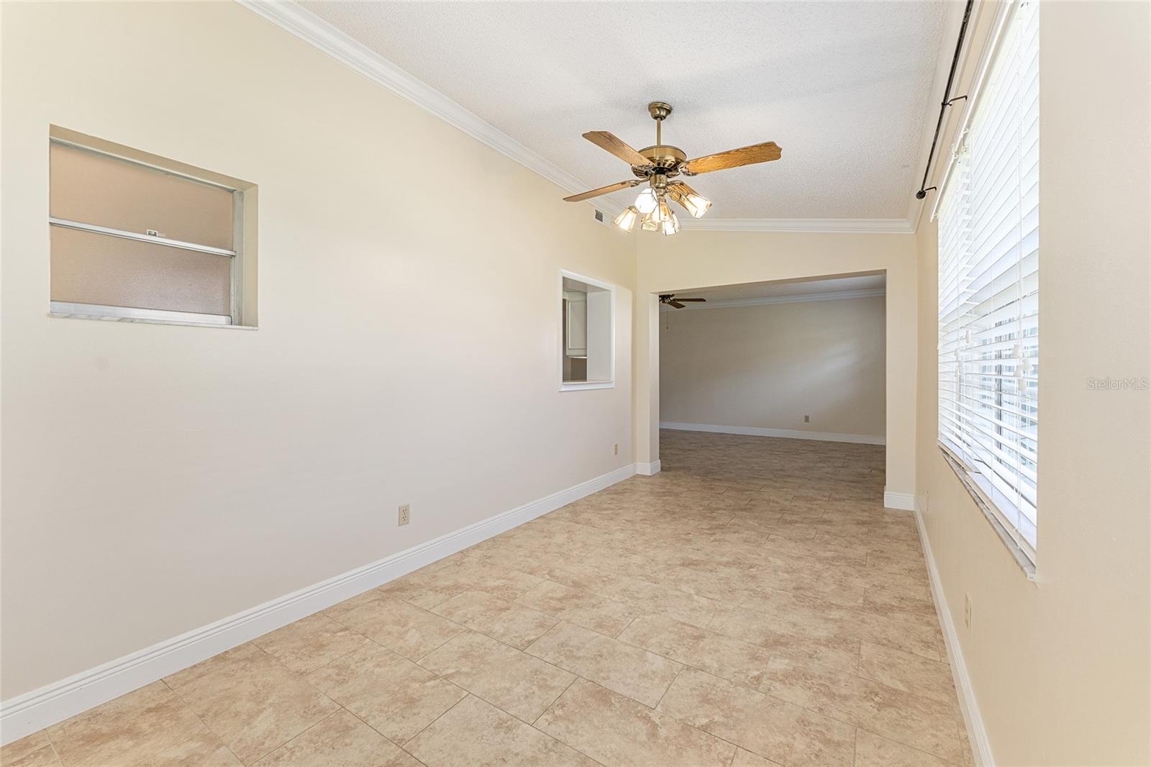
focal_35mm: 14
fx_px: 447
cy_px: 384
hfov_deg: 104.3
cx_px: 576
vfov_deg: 81.2
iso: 400
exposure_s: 1/25
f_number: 7.1
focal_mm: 14
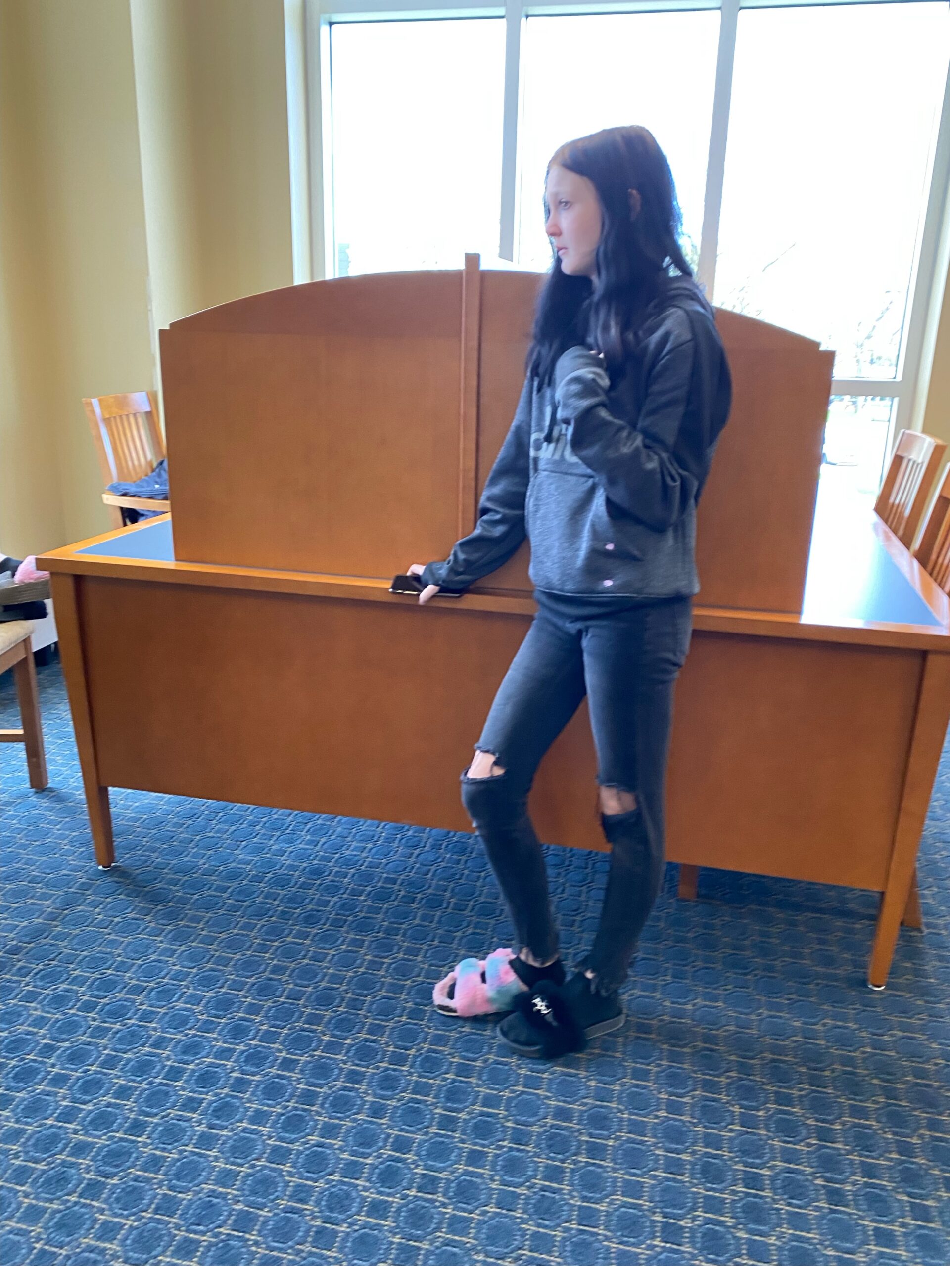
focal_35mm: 26
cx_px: 475
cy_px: 633
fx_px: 951
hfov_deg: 53.1
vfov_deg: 67.3
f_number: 1.8
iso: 125
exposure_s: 1/60
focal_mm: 4.25
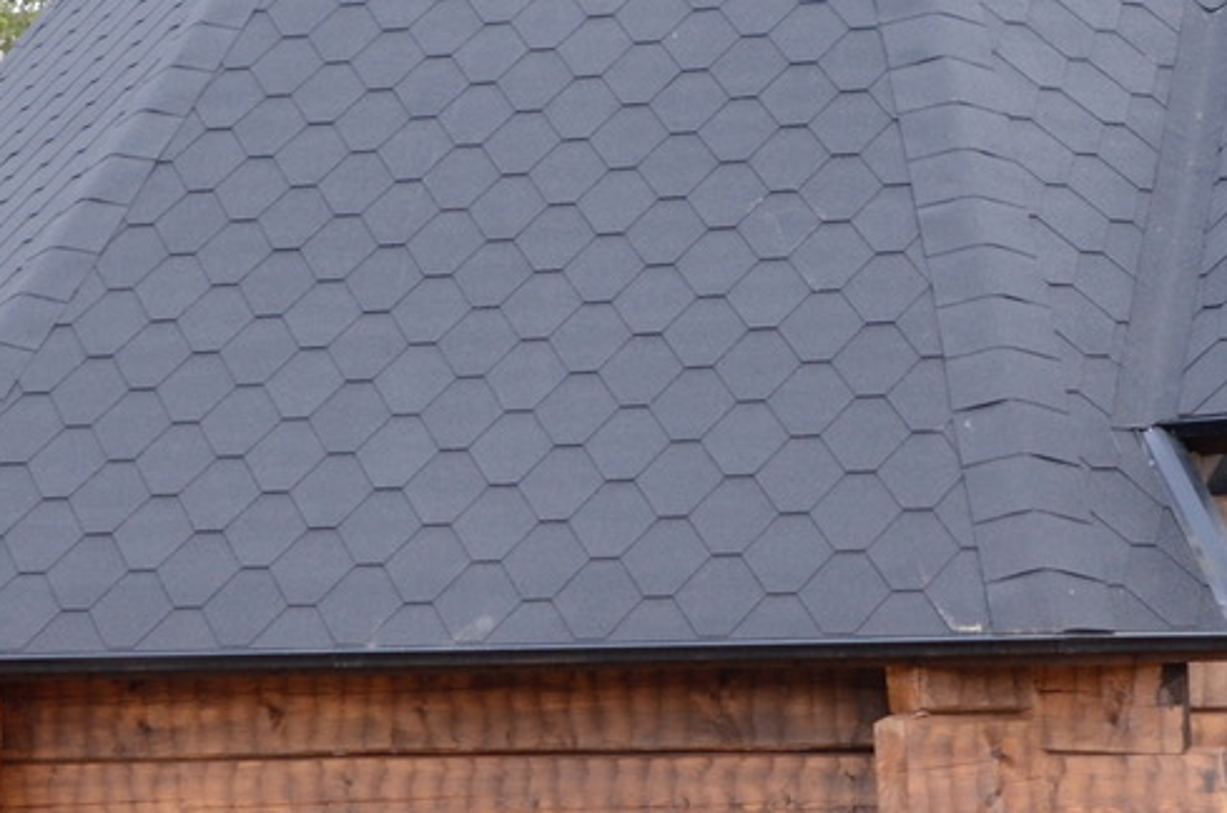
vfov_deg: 12.4
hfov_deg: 18.6
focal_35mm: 110
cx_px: 529
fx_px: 3742
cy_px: 233
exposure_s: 1/400
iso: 640
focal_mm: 28
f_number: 5
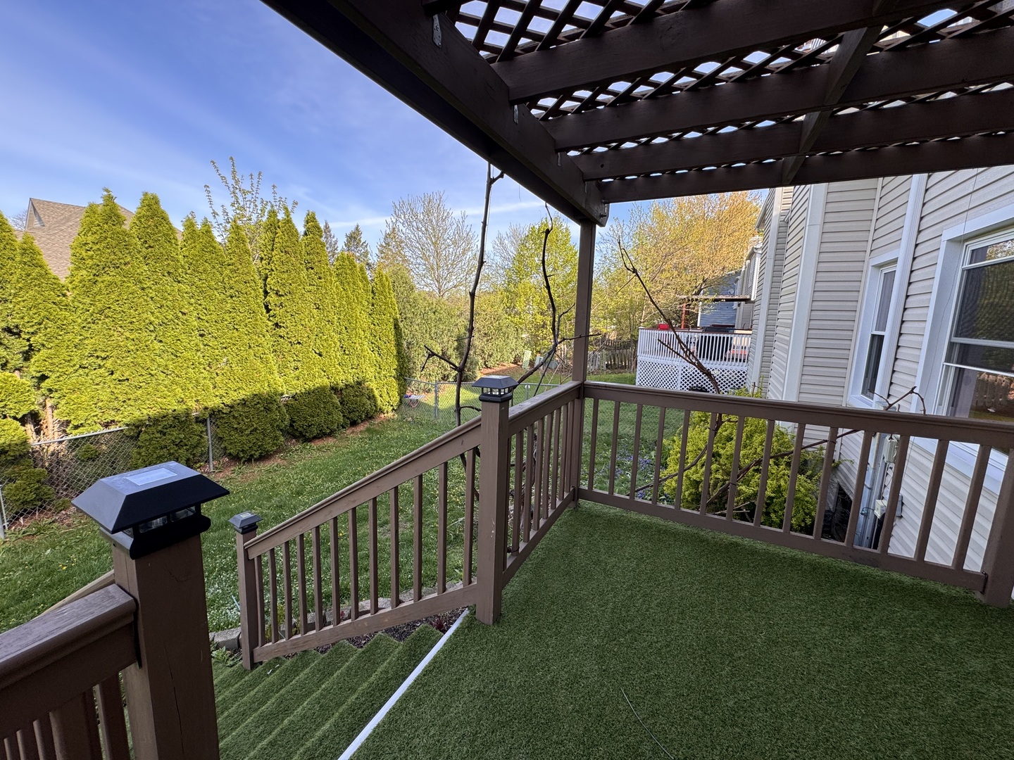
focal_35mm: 14
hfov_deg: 102.1
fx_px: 410
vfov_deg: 85.7
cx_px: 507
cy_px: 380
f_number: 2.2
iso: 40
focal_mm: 2.22
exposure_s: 1/312
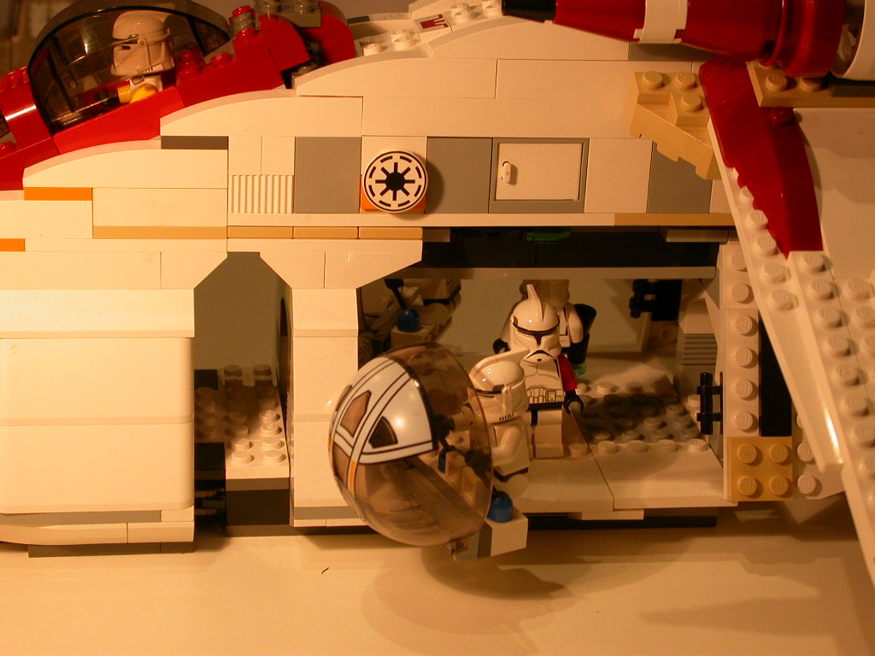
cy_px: 328
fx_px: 2098
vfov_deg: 17.8
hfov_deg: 23.6
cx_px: 438
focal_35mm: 83
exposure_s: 1/86.8
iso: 100
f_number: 3.6
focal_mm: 17.3
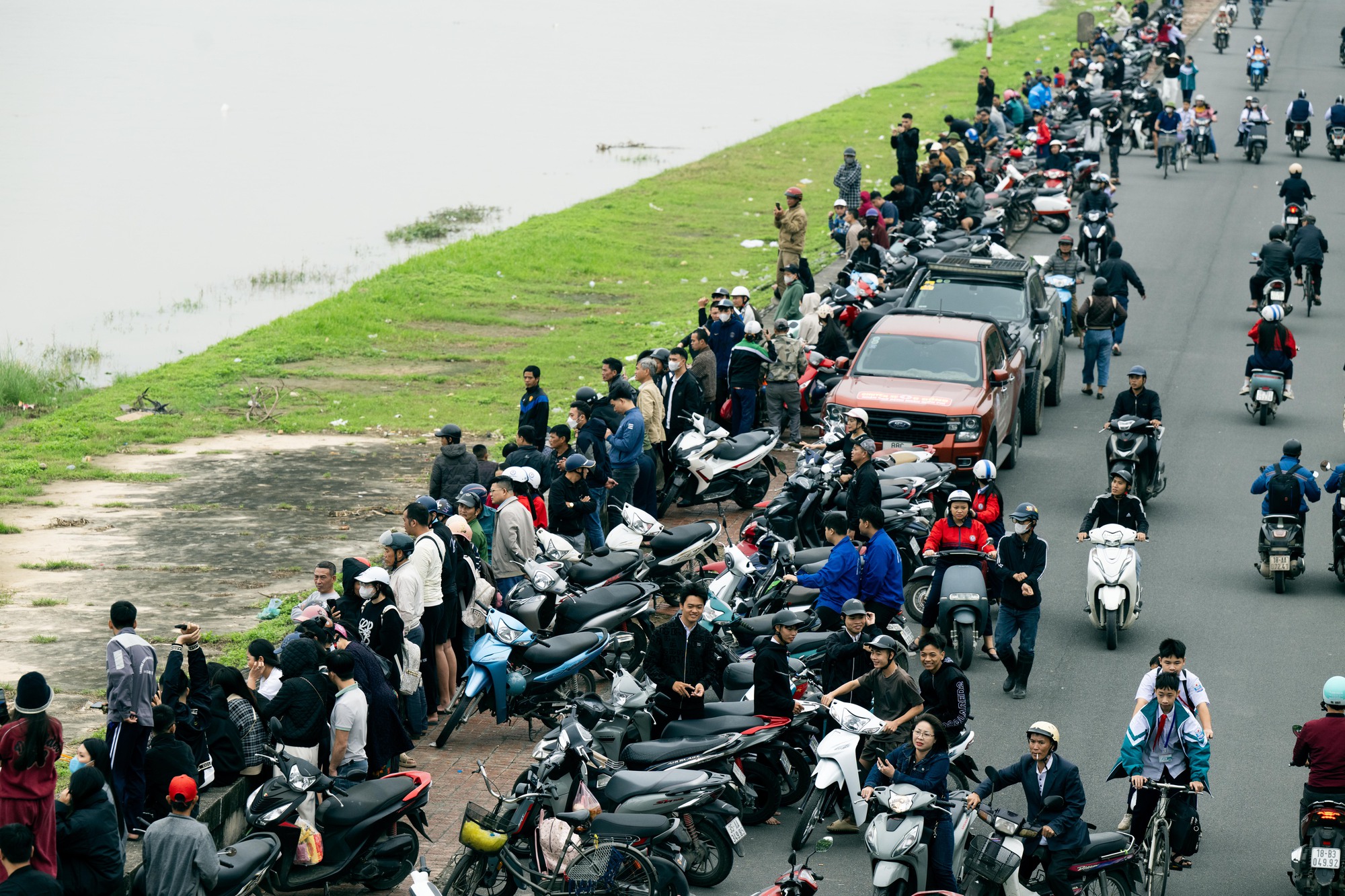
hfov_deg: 15.8
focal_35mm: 130
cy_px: 448
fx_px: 4856
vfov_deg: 10.5
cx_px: 672
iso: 800
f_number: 5
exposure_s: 1/1250
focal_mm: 130
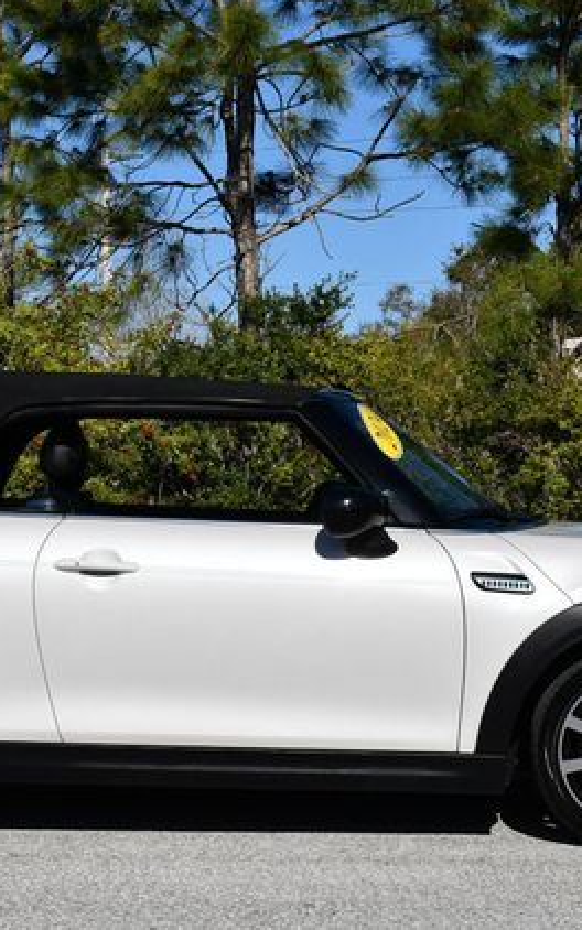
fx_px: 2511
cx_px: 238
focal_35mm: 99
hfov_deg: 13.2
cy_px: 461
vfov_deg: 21.0
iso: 100
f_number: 10
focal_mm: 32
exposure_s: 1/400
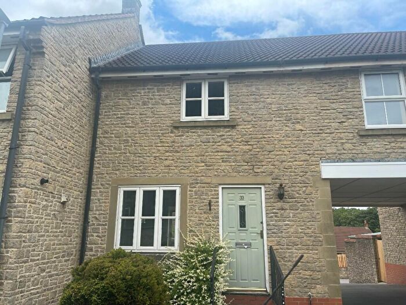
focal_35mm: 25
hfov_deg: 69.4
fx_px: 293
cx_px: 203
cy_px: 152
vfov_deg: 54.9
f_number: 1.6
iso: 32
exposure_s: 1/1164
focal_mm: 5.1
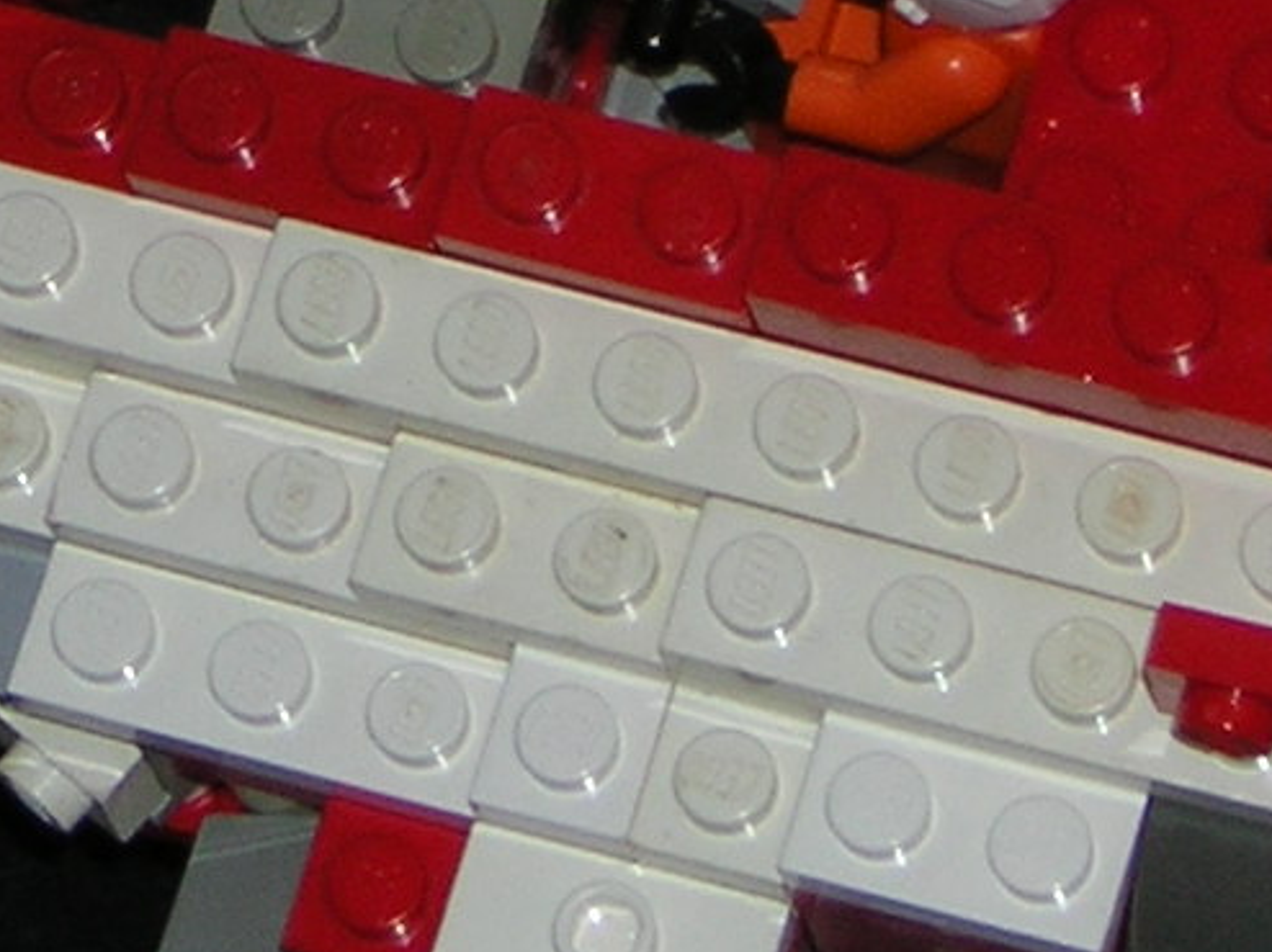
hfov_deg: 5.7
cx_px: 592
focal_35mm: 350
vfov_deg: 4.2
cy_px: -193
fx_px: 12855
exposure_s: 1/60.1
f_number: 4.7
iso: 50
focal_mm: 14.1
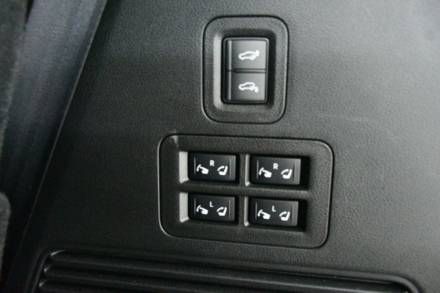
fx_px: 367
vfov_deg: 43.6
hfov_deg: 61.9
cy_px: 146
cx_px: 220
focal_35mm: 30
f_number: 3.5
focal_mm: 20
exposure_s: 1/60
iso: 12800
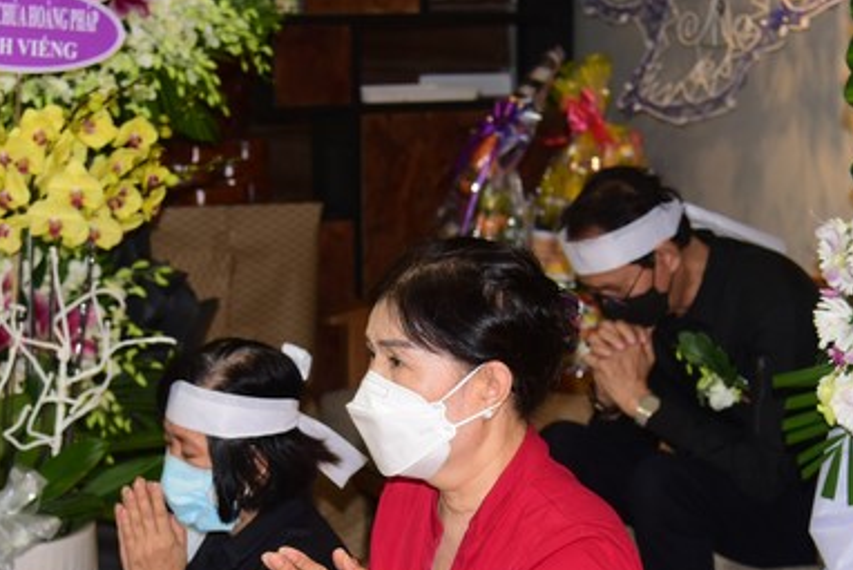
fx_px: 2015
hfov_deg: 23.9
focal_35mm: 85
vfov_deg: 16.0
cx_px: 395
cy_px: 409
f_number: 4
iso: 500
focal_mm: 50
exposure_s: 1/60
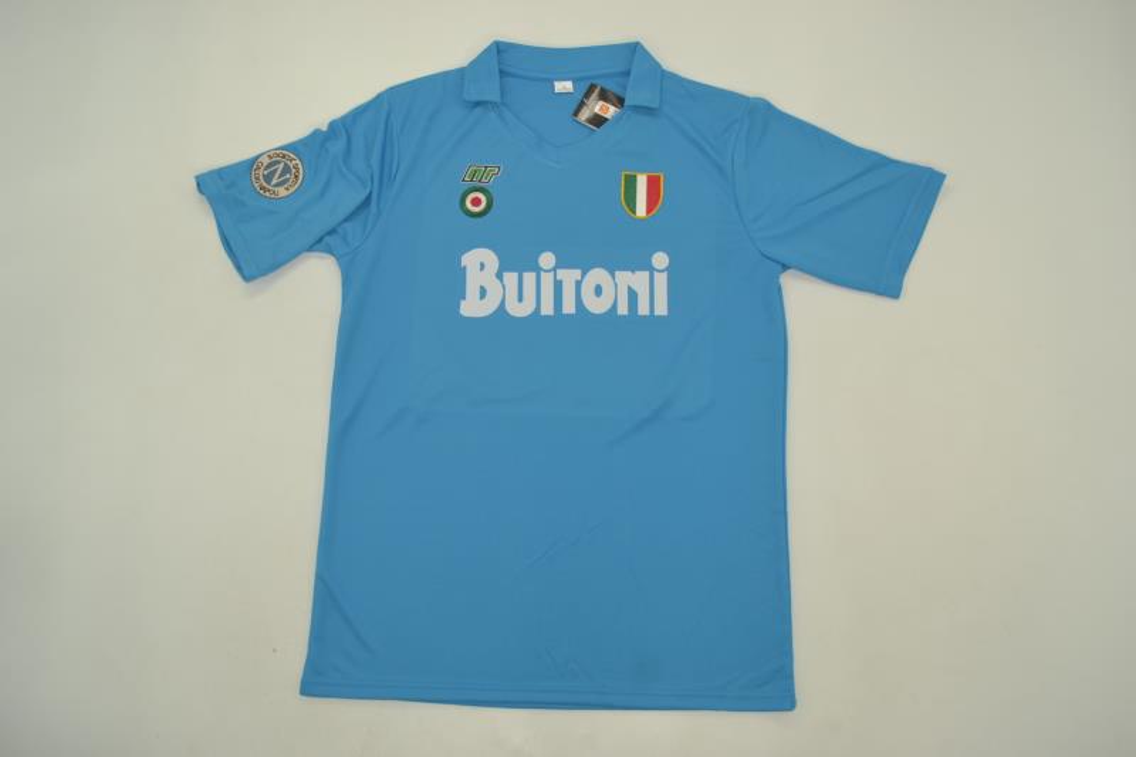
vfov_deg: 43.6
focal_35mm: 30
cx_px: 568
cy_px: 378
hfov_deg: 61.9
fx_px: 946
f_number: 5
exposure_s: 1/200
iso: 200
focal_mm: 20
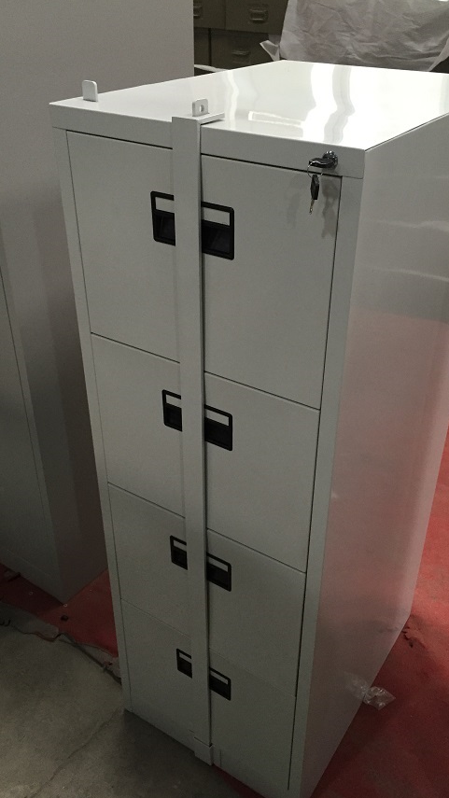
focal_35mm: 32
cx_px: 244
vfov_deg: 61.0
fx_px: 677
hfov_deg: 36.7
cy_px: 401
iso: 160
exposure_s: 1/30
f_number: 2.2
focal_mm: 4.15
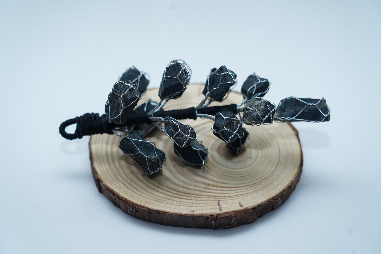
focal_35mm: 99
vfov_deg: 13.8
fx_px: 1048
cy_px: 127
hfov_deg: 20.6
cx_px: 191
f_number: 5.6
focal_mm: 98
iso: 400
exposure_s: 1/125
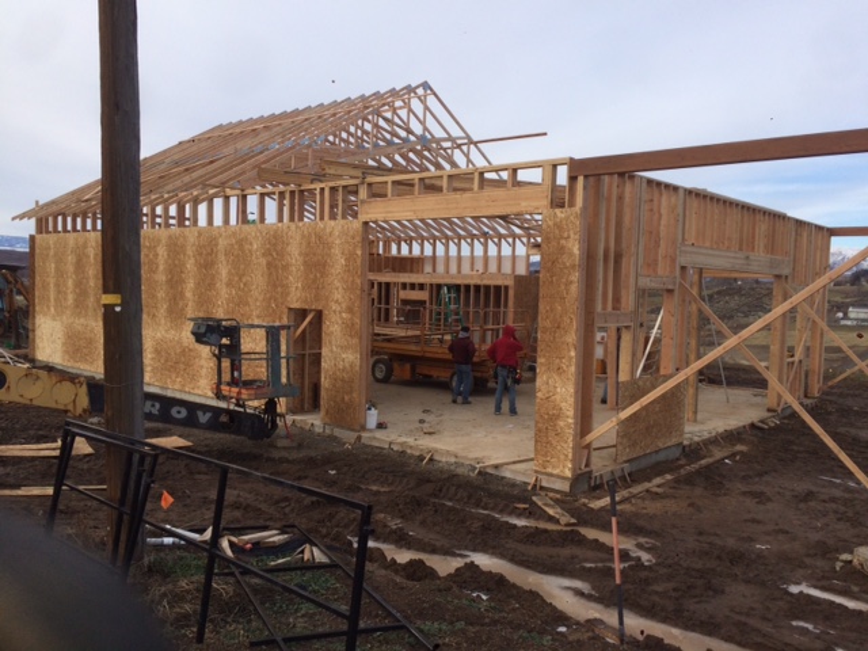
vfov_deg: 48.2
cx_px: 434
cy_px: 326
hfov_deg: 61.7
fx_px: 727
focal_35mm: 29
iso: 32
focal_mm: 4.15
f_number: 2.2
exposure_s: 1/1368
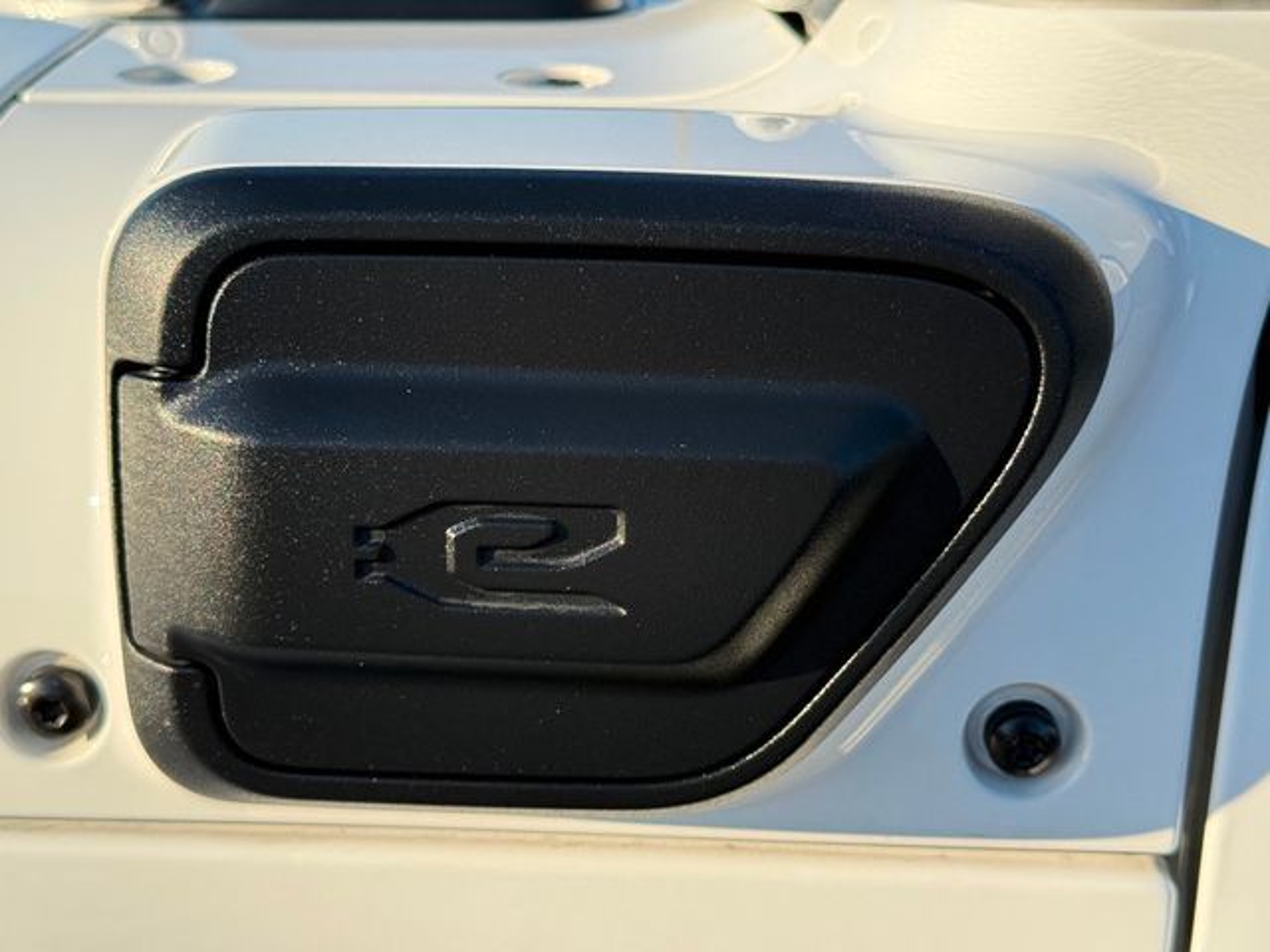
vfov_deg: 30.3
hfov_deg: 39.7
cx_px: 635
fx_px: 1761
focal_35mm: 48
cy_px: 476
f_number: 1.78
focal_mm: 6.76
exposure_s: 1/2146
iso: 100
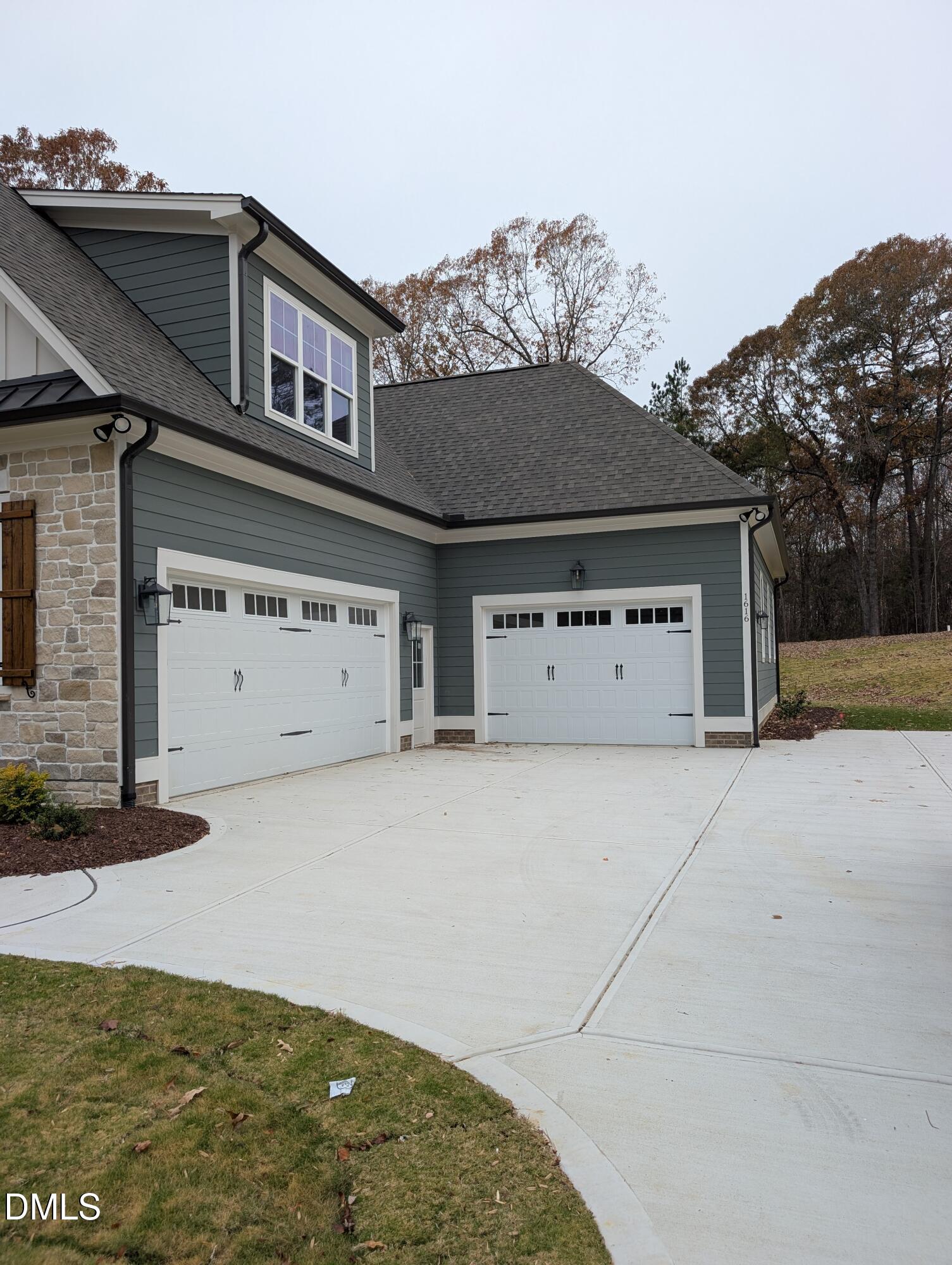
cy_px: 632
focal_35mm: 24
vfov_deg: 71.5
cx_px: 476
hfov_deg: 56.9
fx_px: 878
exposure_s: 1/399
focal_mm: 6.9
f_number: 1.68
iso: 23
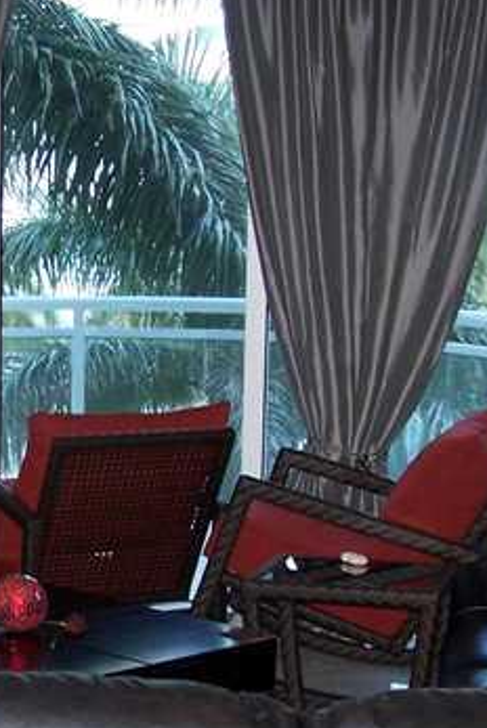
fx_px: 1843
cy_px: 512
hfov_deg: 14.7
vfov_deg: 22.2
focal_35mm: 91
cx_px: -63
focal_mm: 6.3
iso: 140
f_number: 2.8
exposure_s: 1/60
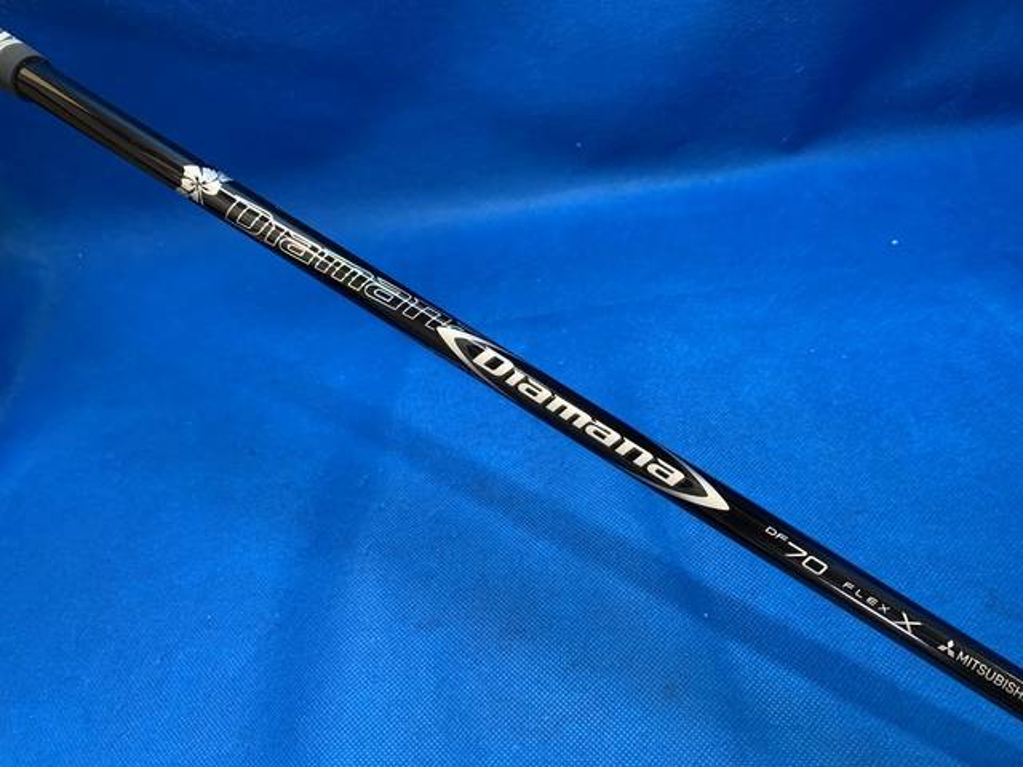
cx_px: 512
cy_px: 384
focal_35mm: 26
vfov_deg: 53.1
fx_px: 768
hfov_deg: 67.3
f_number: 1.8
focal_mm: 4.25
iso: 100
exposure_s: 1/60
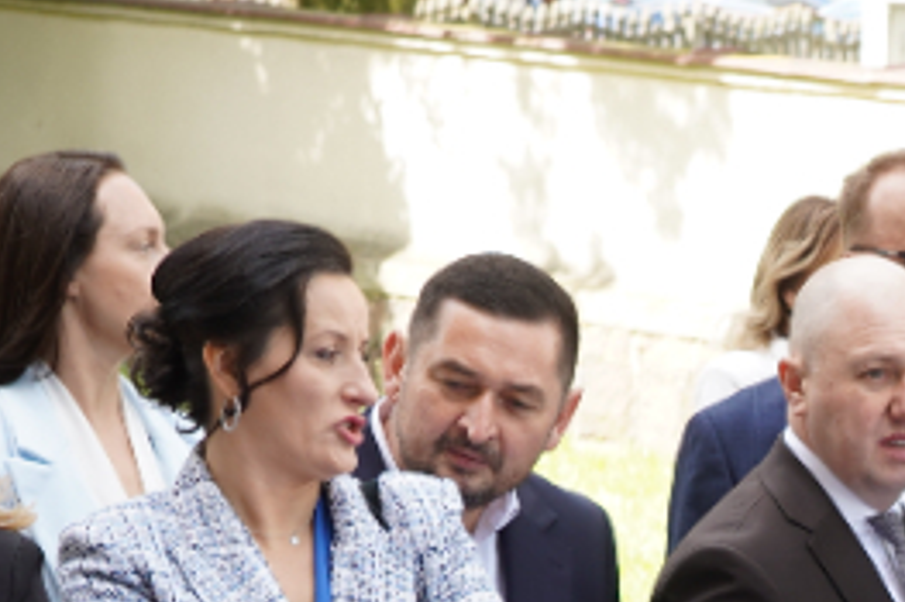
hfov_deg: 9.7
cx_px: 1518
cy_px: 1278
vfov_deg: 6.5
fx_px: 5100
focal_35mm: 203
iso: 160
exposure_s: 1/100
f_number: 5.6
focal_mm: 41
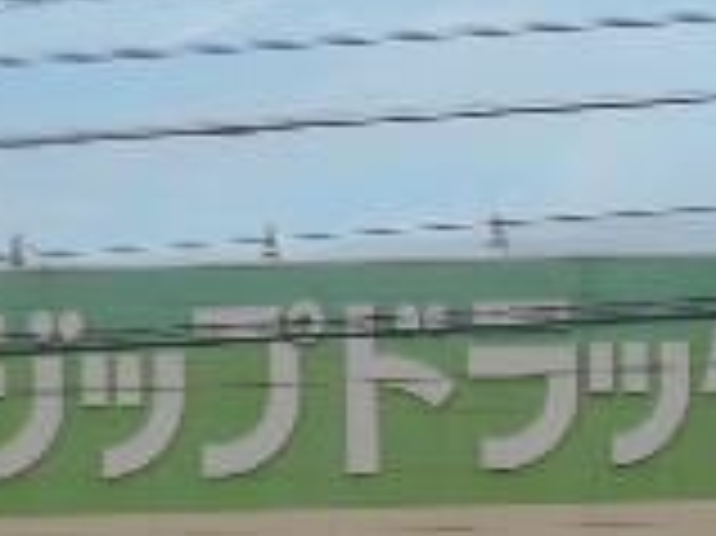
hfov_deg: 12.6
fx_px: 3245
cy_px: 450
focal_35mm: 157
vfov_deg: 9.4
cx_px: 545
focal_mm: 6.7
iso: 80
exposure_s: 1/320
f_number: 3.9
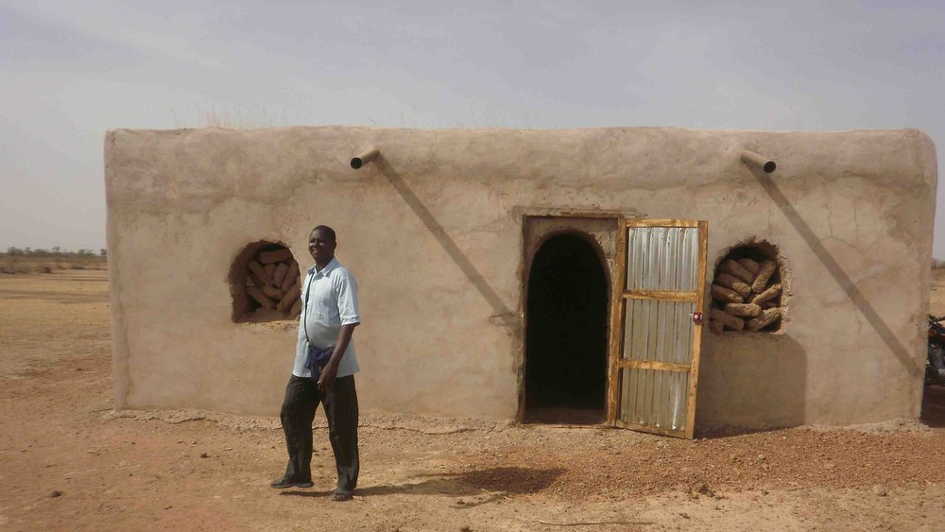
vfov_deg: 39.9
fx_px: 727
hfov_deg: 66.0
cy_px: 331
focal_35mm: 29
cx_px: 482
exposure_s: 1/400
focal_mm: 4.65
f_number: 7.8
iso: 100
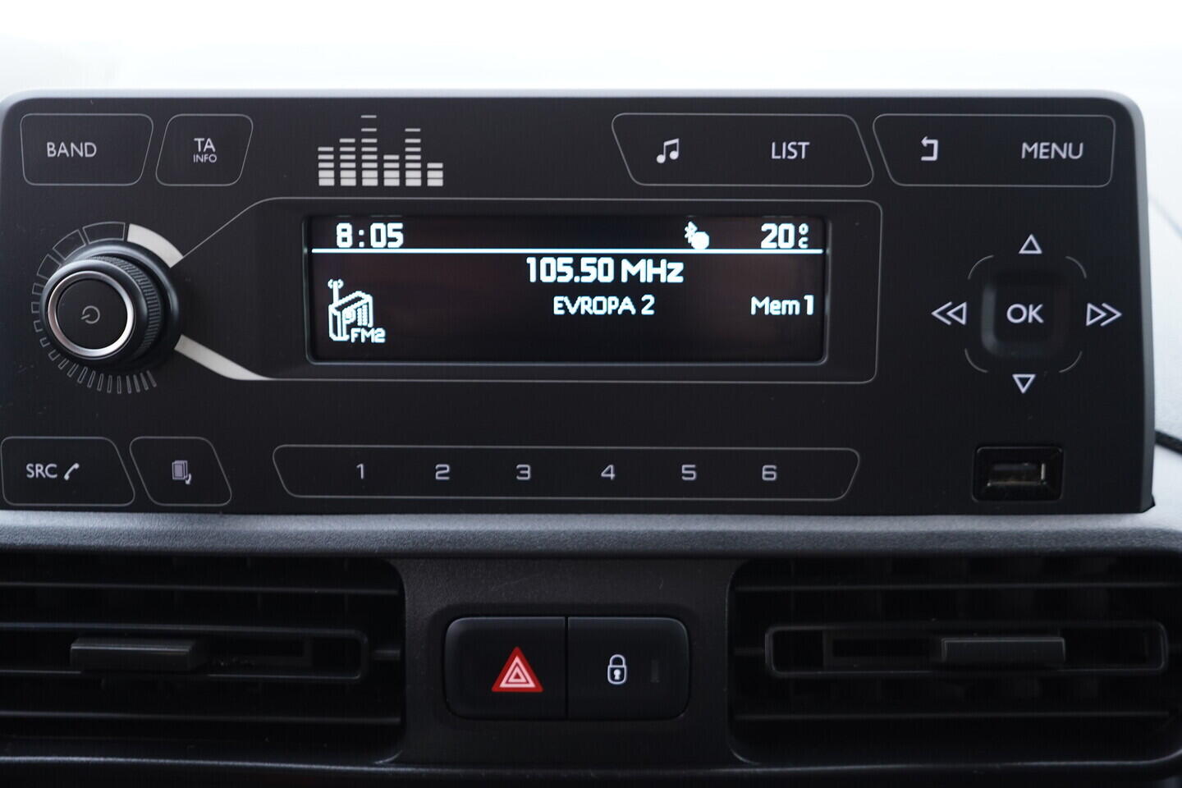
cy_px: 394
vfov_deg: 36.9
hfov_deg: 53.1
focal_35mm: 36
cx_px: 591
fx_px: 1182
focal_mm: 24
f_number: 2.8
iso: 400
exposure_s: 1/40
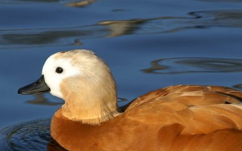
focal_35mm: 924
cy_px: 133
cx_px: 198
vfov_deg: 1.4
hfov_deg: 2.3
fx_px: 6095
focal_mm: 330
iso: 100
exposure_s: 1/200
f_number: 9.5
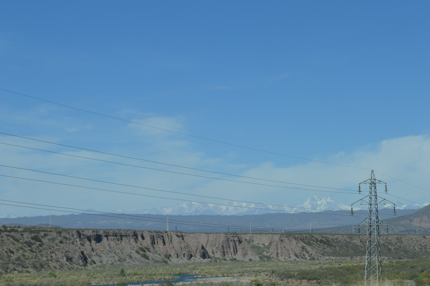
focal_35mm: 82
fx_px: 985
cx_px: 215
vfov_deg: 16.5
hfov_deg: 24.6
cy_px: 143
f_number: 9
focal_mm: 55
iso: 100
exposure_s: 1/320
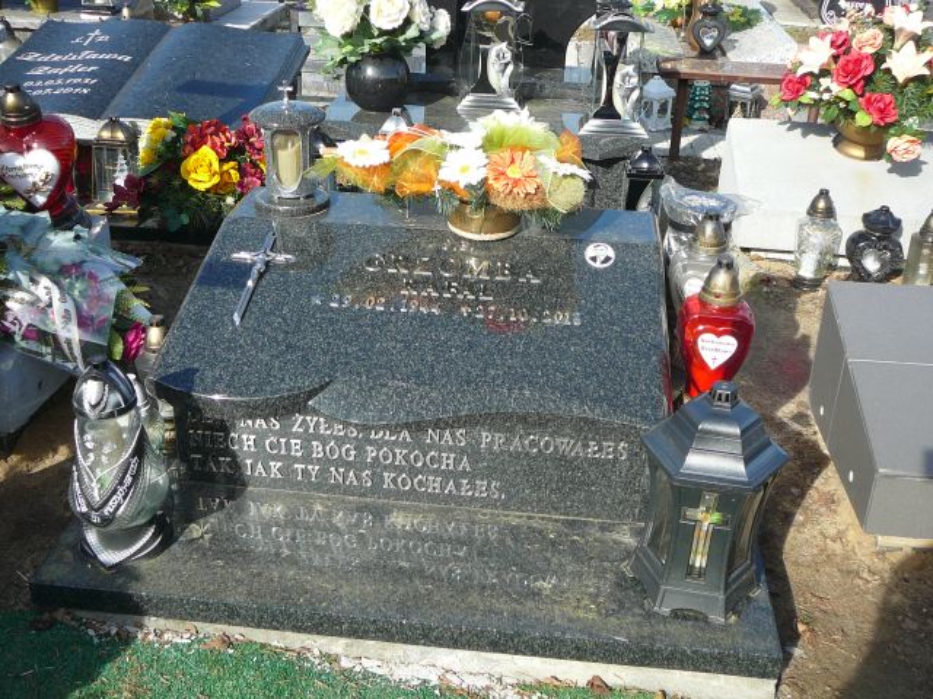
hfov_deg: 47.9
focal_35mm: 39
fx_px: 1051
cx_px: 466
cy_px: 350
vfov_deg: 36.8
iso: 80
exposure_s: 1/500
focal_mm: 5.8
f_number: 3
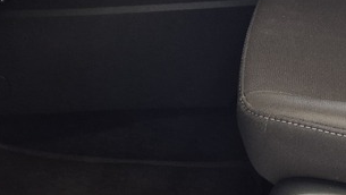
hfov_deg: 24.5
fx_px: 771
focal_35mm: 84
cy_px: -158
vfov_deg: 13.0
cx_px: 313
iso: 400
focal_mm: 5.4
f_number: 1.8
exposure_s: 1/100
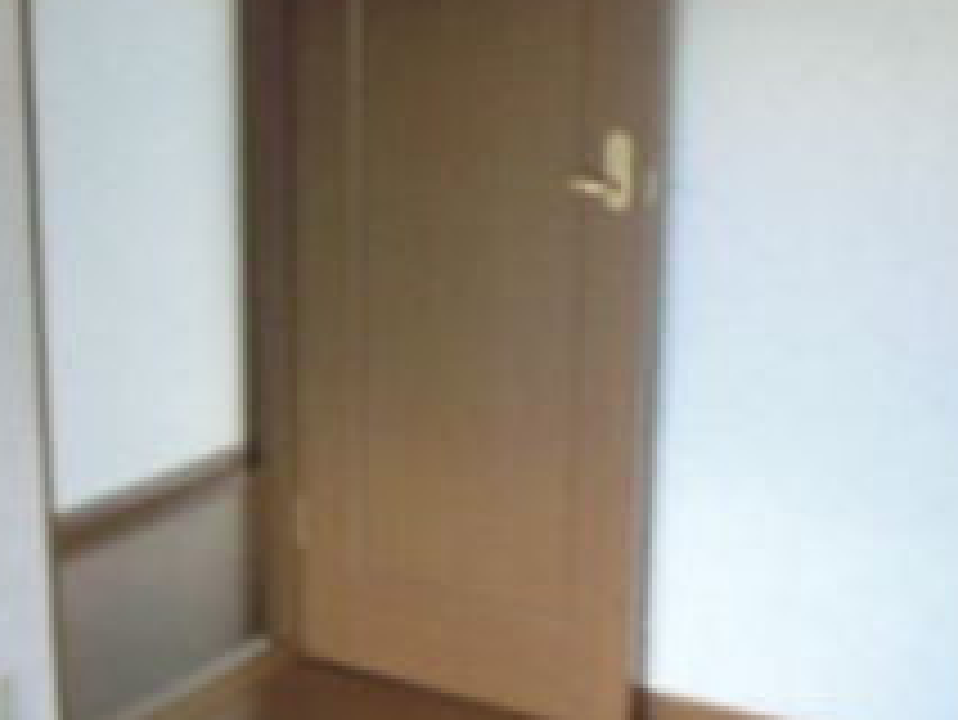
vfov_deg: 20.4
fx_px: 1994
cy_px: 441
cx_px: 513
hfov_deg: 27.0
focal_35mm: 72
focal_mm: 4.24
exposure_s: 1/25
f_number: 3
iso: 400
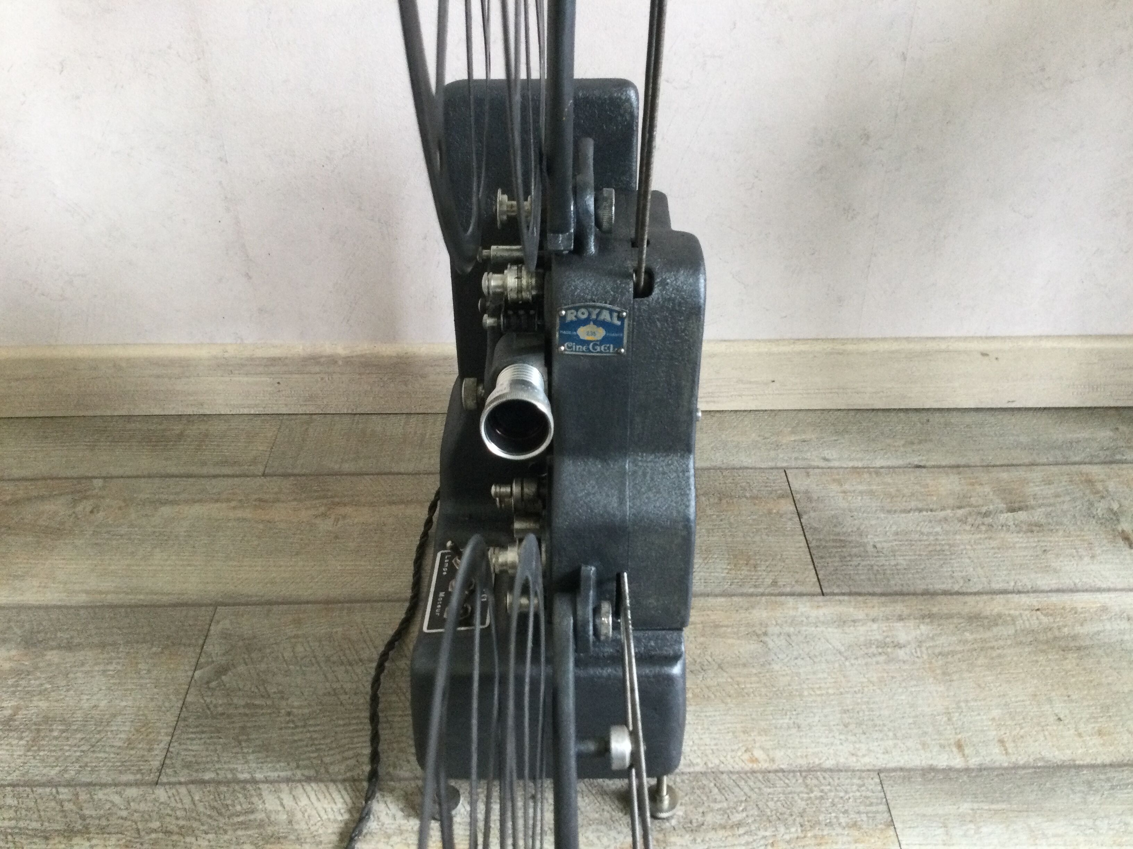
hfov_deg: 58.4
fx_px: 1015
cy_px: 424
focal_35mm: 31
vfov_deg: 45.4
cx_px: 566
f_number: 2.4
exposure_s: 1/33
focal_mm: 3.3
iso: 160
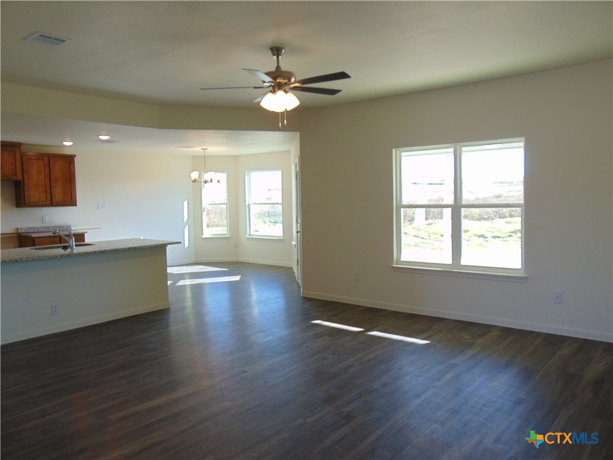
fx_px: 478
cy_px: 230
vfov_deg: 51.4
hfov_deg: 65.3
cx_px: 306
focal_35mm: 27
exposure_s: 1/80
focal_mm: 4.9
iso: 80
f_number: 3
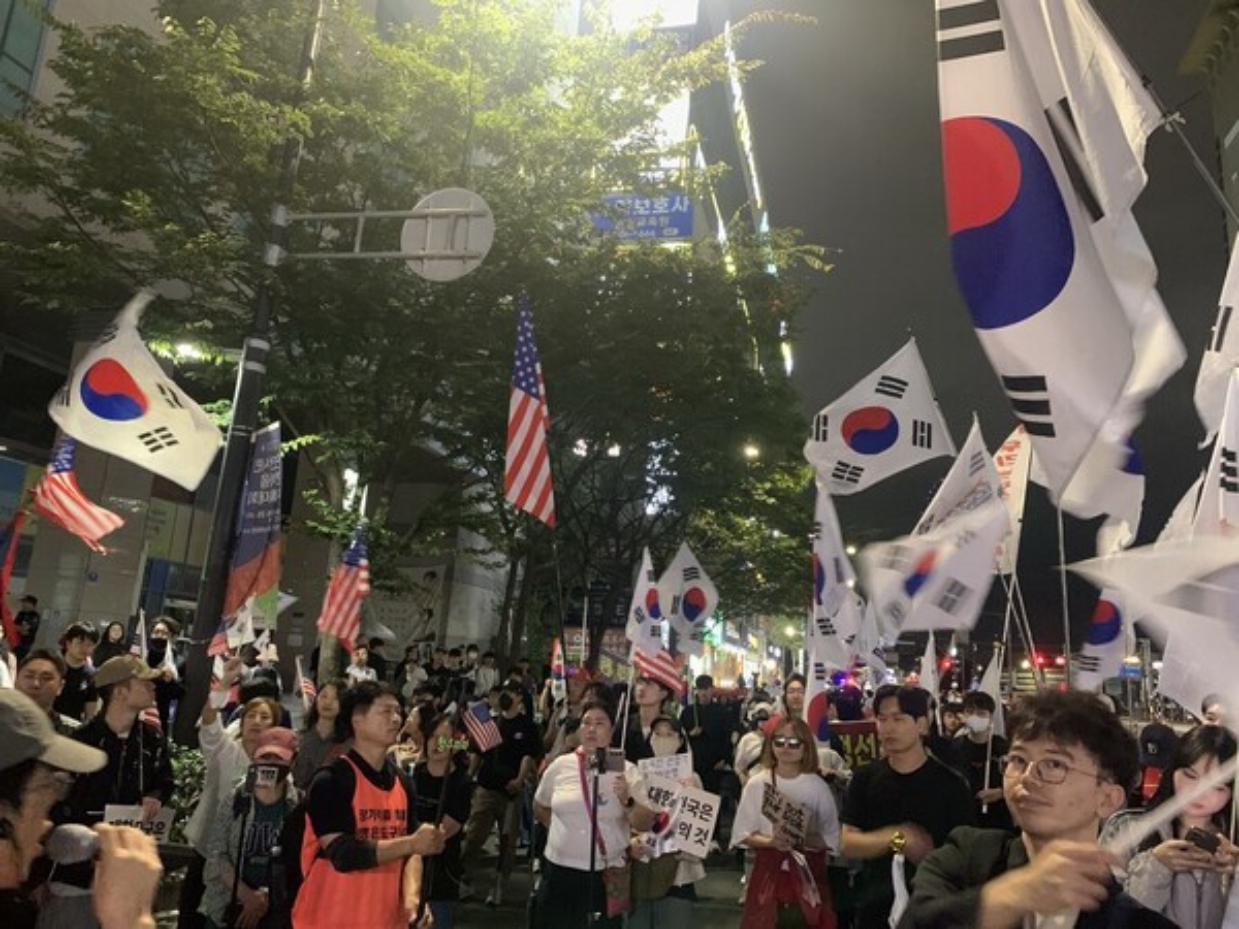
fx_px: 931
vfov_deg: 53.1
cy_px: 464
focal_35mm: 26
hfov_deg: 67.3
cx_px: 620
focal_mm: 4.25
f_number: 1.8
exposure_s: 1/24
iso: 640
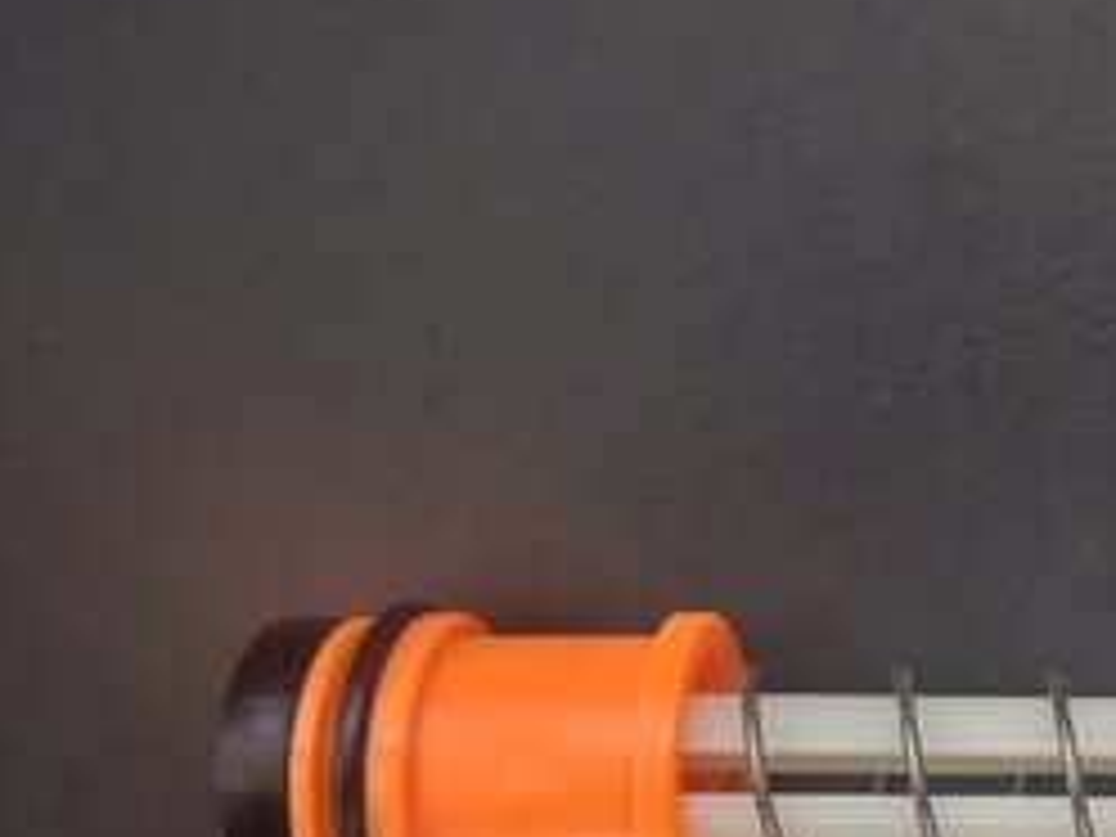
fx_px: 1773
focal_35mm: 55
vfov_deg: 25.9
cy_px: 711
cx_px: 1251
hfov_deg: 30.8
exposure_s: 1/10
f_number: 1.8
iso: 1600
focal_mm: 5.4
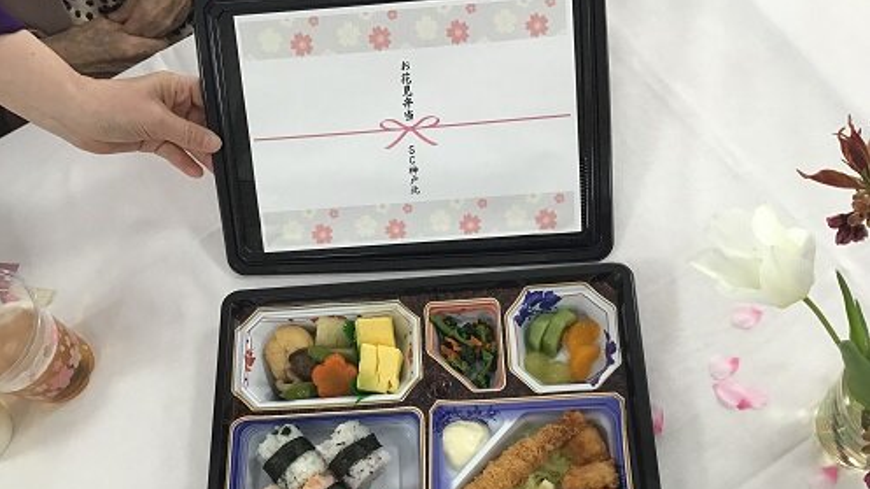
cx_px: 434
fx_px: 784
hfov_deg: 58.0
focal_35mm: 34
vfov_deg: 34.4
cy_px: 308
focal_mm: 3.3
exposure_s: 1/30
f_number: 2.4
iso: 25
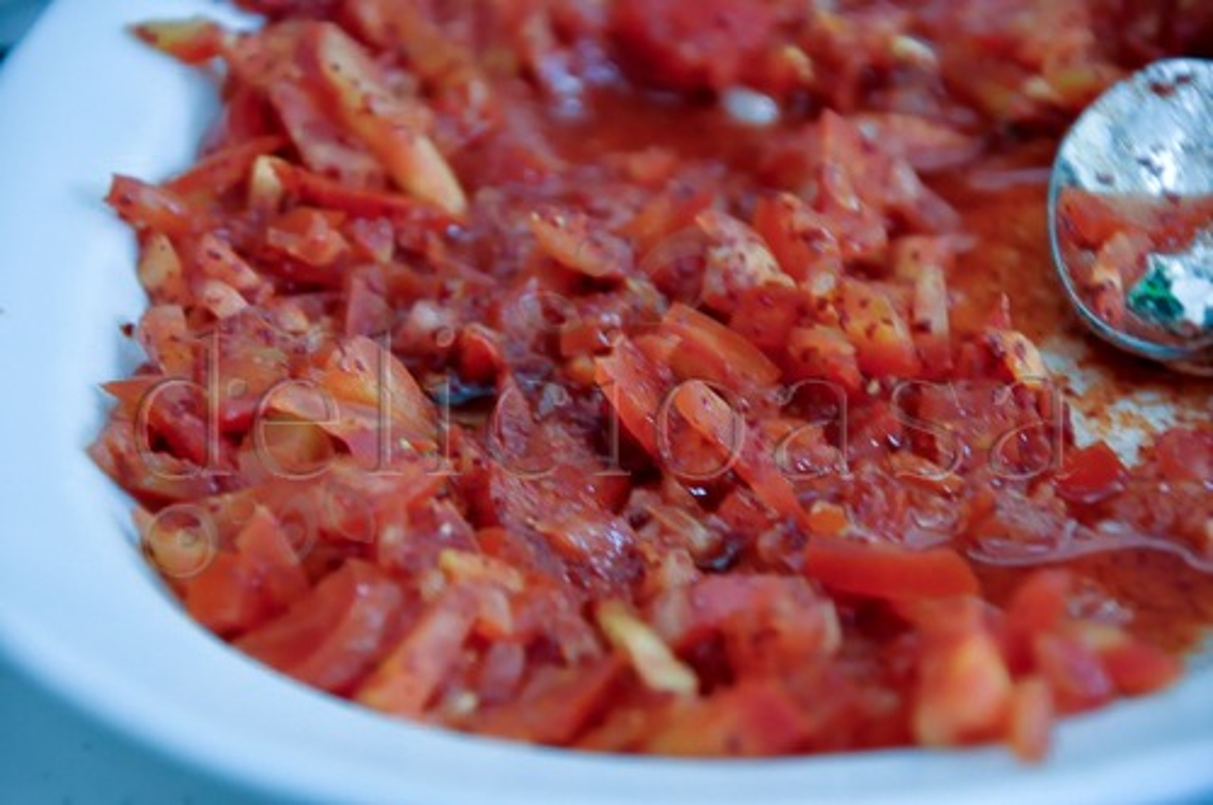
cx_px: 606
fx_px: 5300
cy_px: 402
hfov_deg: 13.1
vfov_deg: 8.7
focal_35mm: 158
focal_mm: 105
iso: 1600
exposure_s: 1/13
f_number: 5.6
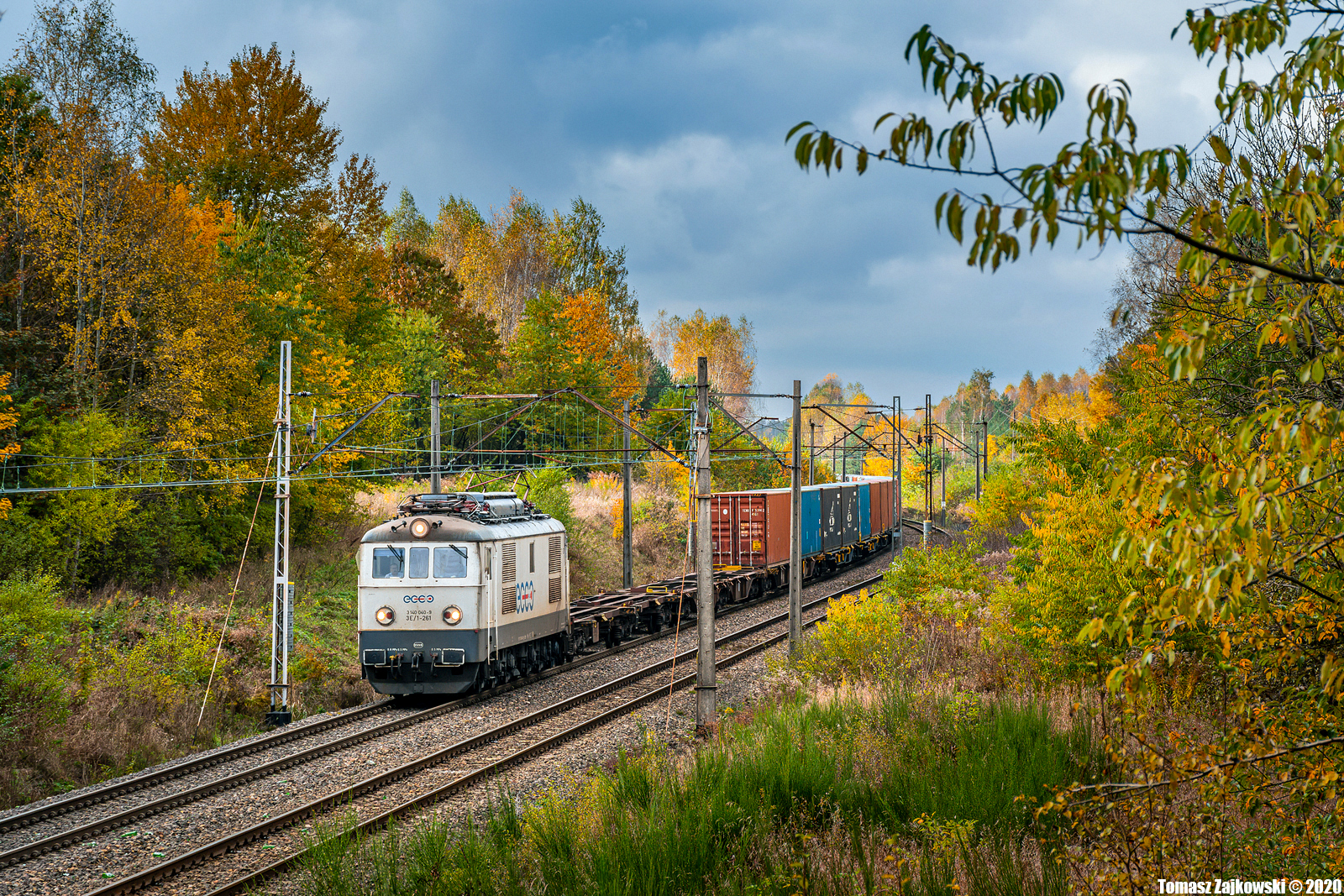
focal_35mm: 120
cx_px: 672
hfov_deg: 17.1
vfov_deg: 11.4
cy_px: 448
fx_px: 4480
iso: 160
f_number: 7.1
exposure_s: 1/320
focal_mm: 80
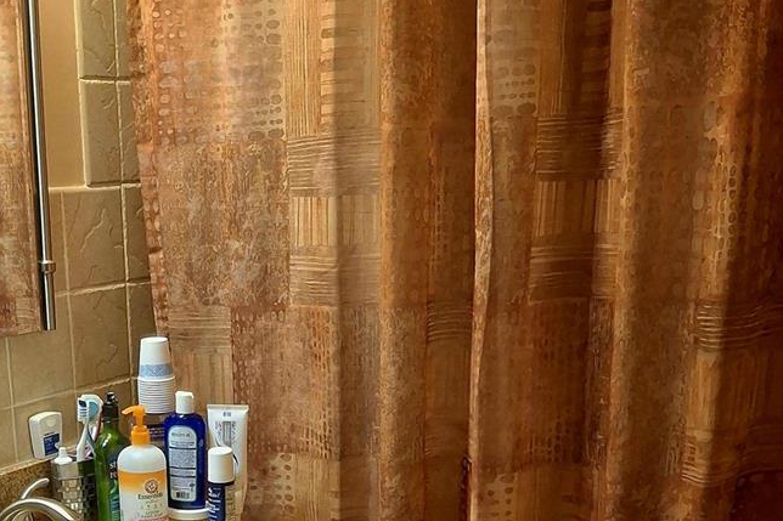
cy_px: 599
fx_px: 1348
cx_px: 231
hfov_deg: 32.0
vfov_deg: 20.7
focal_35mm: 62
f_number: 1.8
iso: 200
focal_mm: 4.69
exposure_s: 1/120
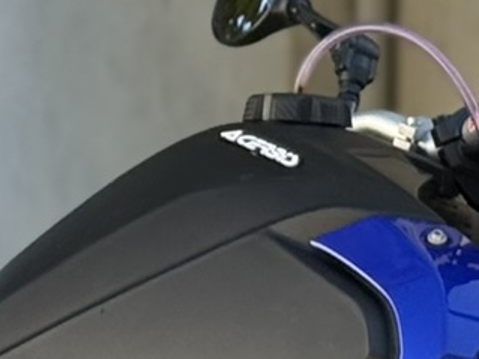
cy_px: 676
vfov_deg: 4.8
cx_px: 125
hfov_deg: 6.4
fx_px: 4260
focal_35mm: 308
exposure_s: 1/712
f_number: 1.78
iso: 100
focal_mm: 6.76
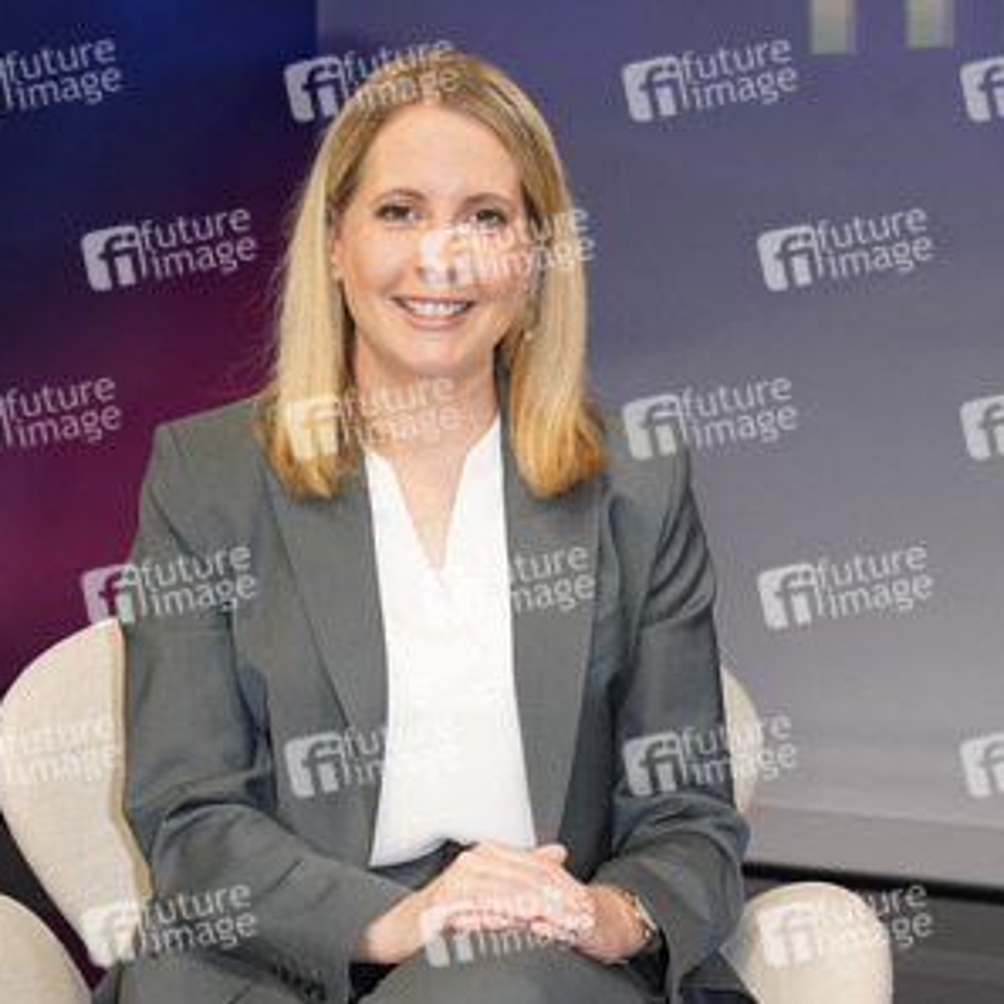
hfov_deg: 27.7
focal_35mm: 62
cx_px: 417
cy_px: 504
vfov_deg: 27.7
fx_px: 2034
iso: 2000
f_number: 5.6
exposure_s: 1/160
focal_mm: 48
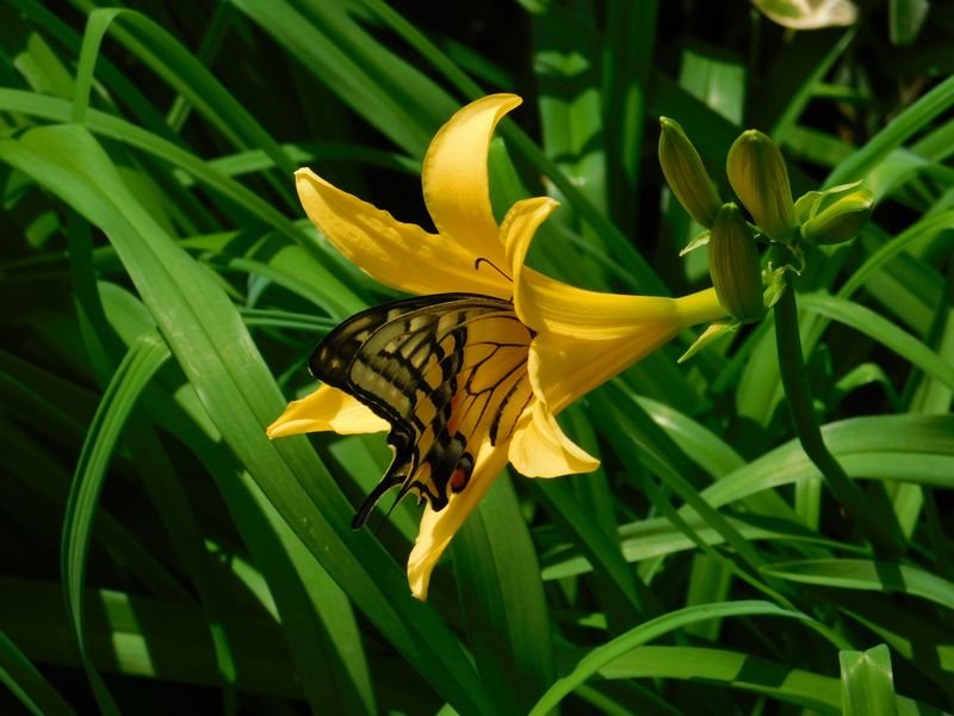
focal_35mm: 266
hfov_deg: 7.4
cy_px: 358
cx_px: 477
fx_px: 7331
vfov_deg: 5.6
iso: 125
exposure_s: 1/640
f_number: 5.7
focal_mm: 47.2
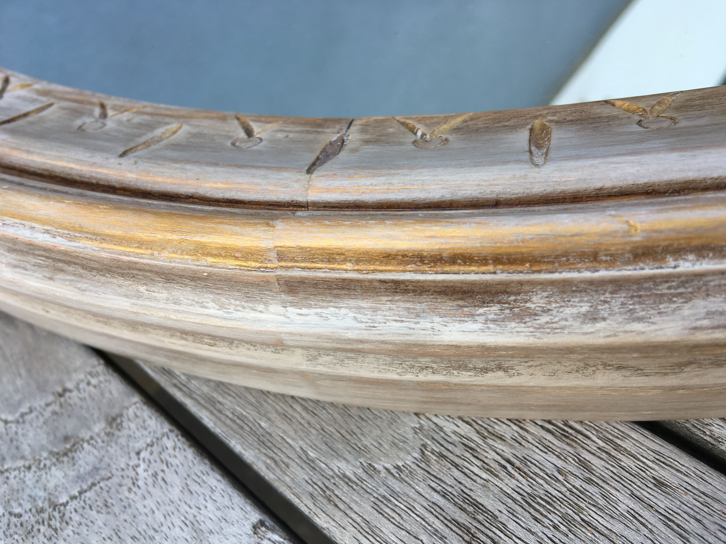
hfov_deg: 61.7
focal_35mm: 29
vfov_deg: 48.2
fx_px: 608
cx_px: 363
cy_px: 272
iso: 25
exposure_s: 1/131
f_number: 2.2
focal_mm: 4.15
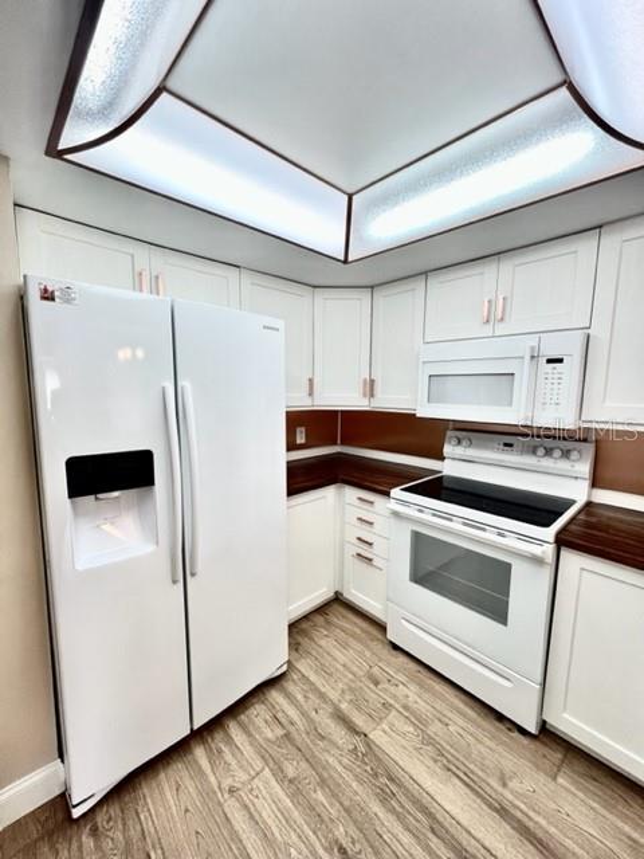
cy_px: 430
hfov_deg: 89.9
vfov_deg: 106.2
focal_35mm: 13
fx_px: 322
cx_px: 322
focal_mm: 1.57
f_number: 1.8
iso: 100
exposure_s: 1/122
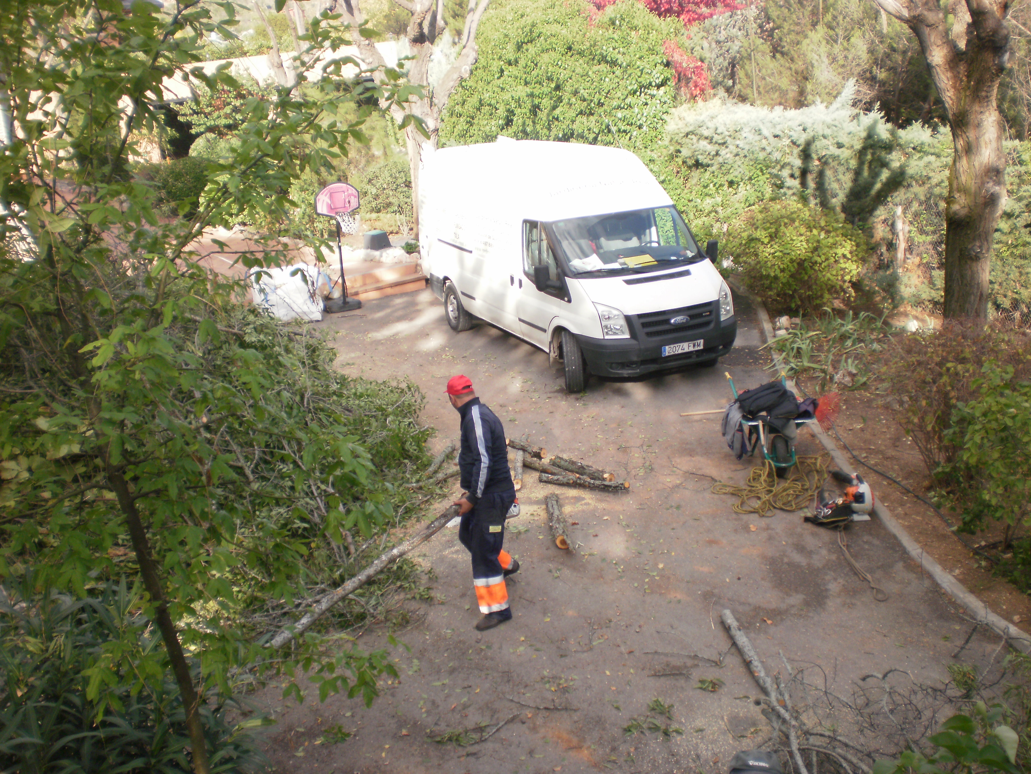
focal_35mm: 36
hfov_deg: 51.4
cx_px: 516
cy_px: 387
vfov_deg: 39.7
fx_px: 1072
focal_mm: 6.3
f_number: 3.1
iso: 100
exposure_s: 1/400
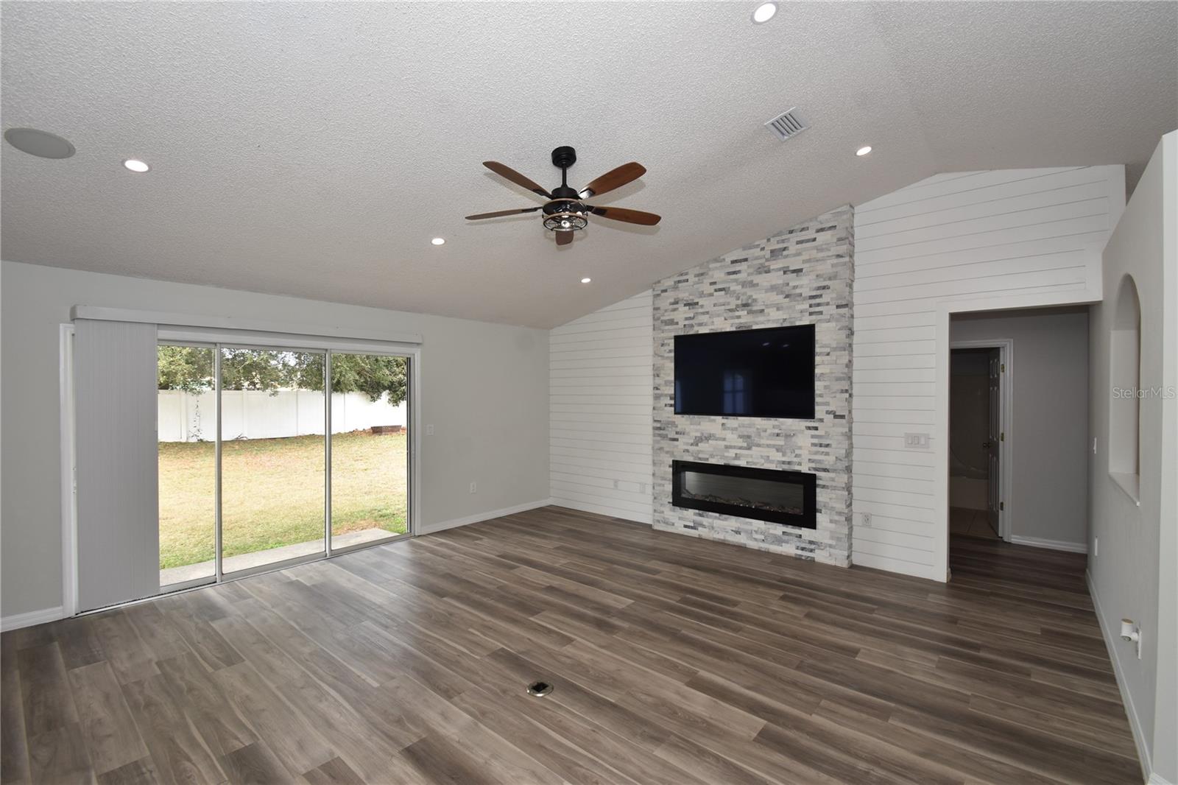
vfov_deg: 77.3
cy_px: 392
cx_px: 589
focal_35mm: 15
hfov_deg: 100.4
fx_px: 491
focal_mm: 10
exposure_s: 1/125
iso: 200
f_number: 5.6
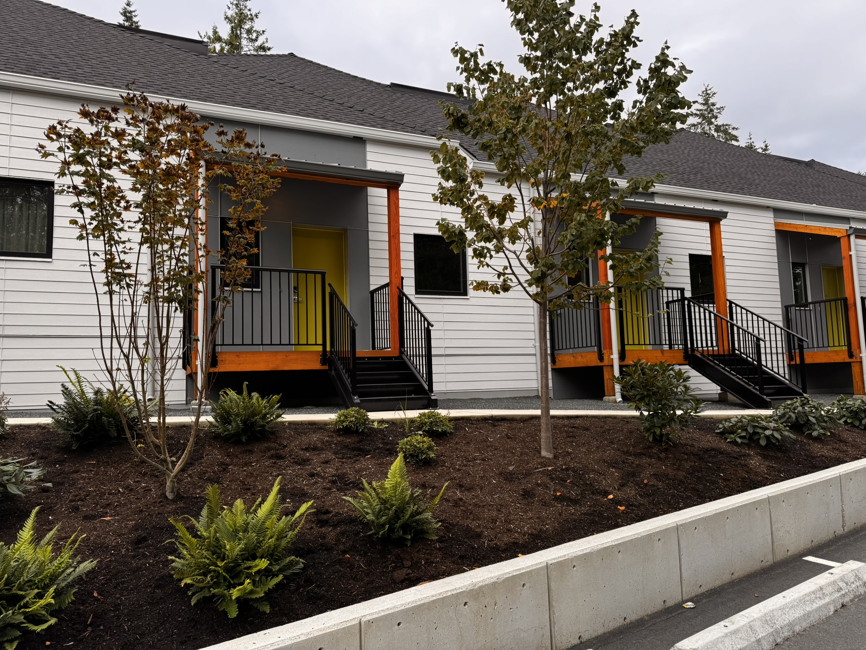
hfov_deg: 71.6
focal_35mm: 24
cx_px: 433
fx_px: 600
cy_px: 325
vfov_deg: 56.8
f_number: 1.78
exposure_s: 1/514
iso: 80
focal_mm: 6.76
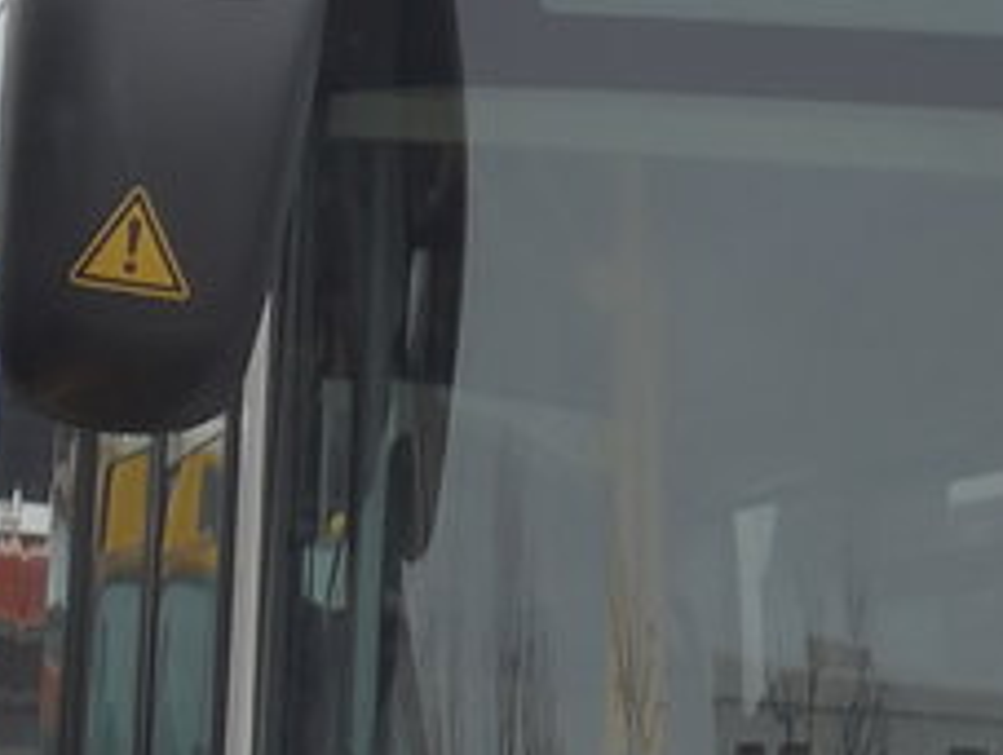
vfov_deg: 7.8
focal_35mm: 190
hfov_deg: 10.1
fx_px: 5514
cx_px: 1524
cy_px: 640
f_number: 2.4
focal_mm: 7.5
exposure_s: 1/640
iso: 160
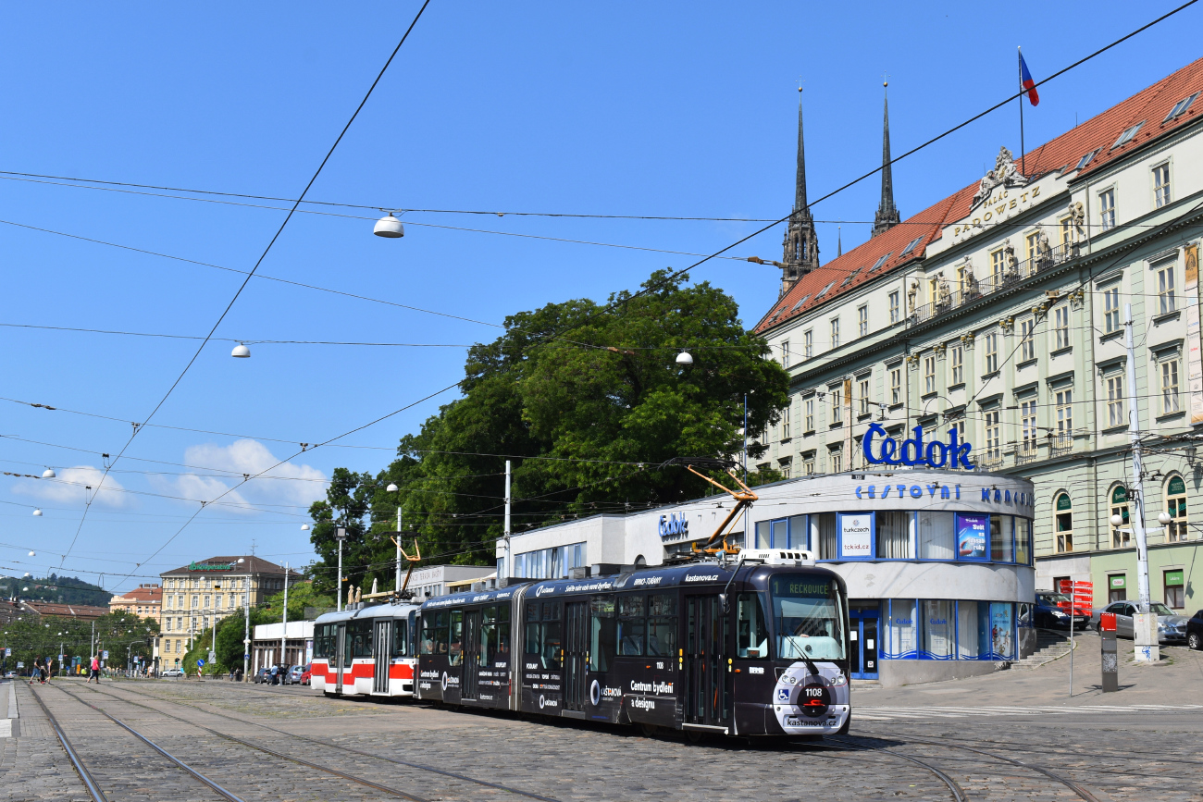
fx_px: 1554
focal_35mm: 46
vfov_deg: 29.0
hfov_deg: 42.3
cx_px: 602
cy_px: 401
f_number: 10
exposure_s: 1/400
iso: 200
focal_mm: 31
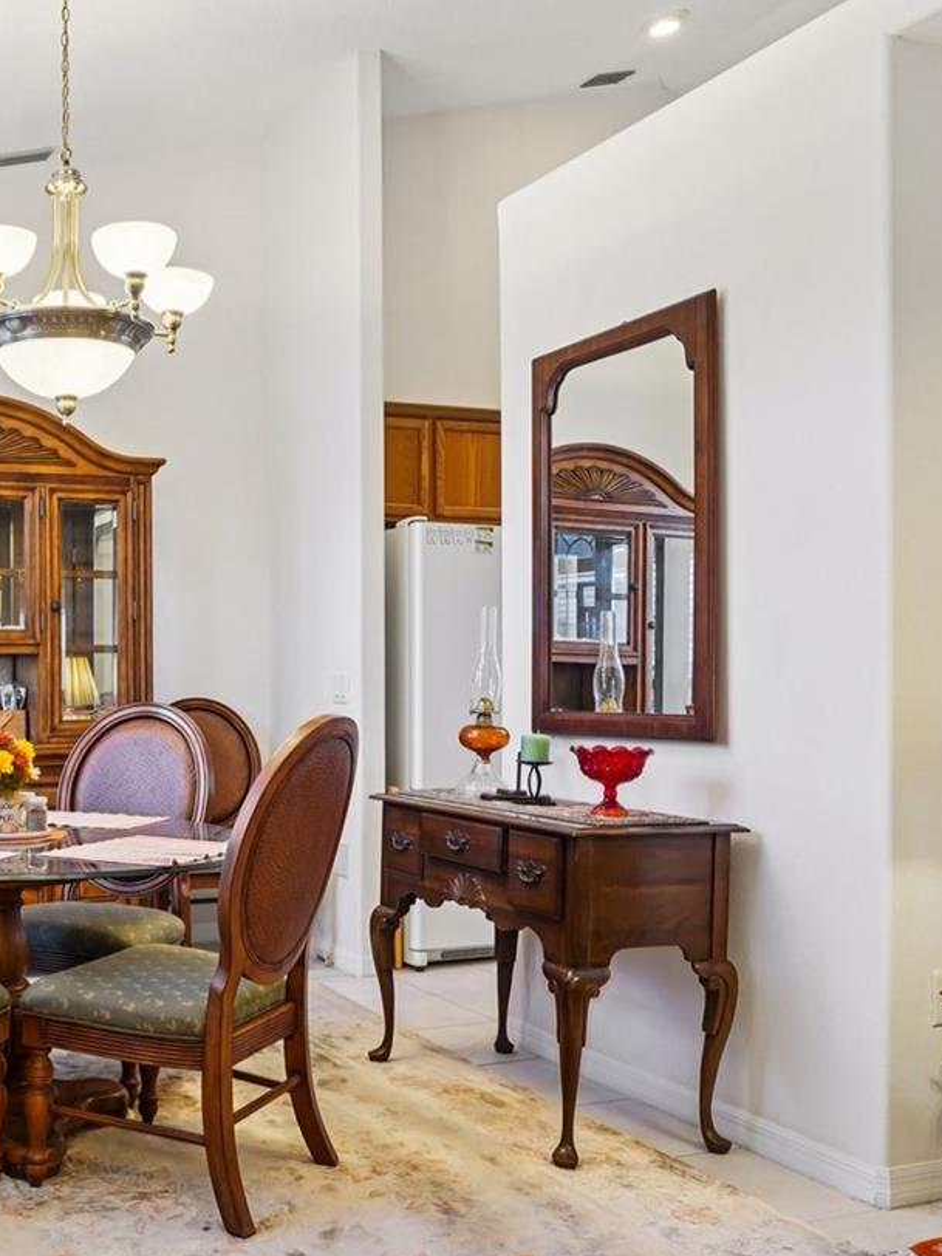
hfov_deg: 37.0
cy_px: 699
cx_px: 87
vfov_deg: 51.2
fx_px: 1306
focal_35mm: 36
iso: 400
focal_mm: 19
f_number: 8
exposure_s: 1/8
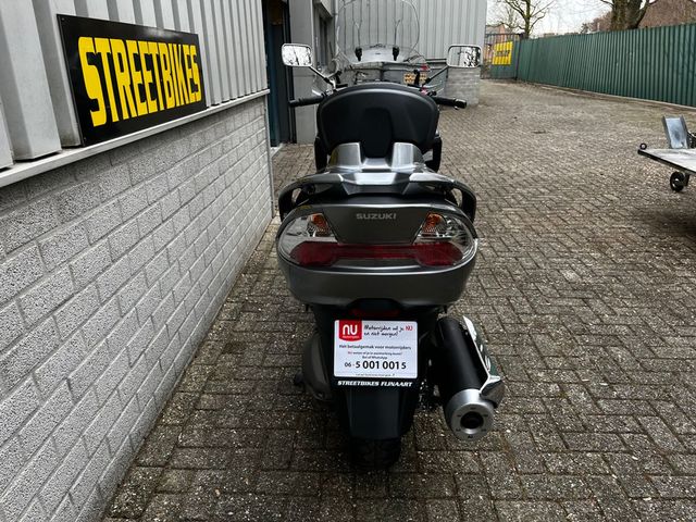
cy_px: 261
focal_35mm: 26
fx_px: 523
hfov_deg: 67.3
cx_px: 348
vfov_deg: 53.1
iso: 40
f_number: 1.6
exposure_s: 1/122
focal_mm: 5.1
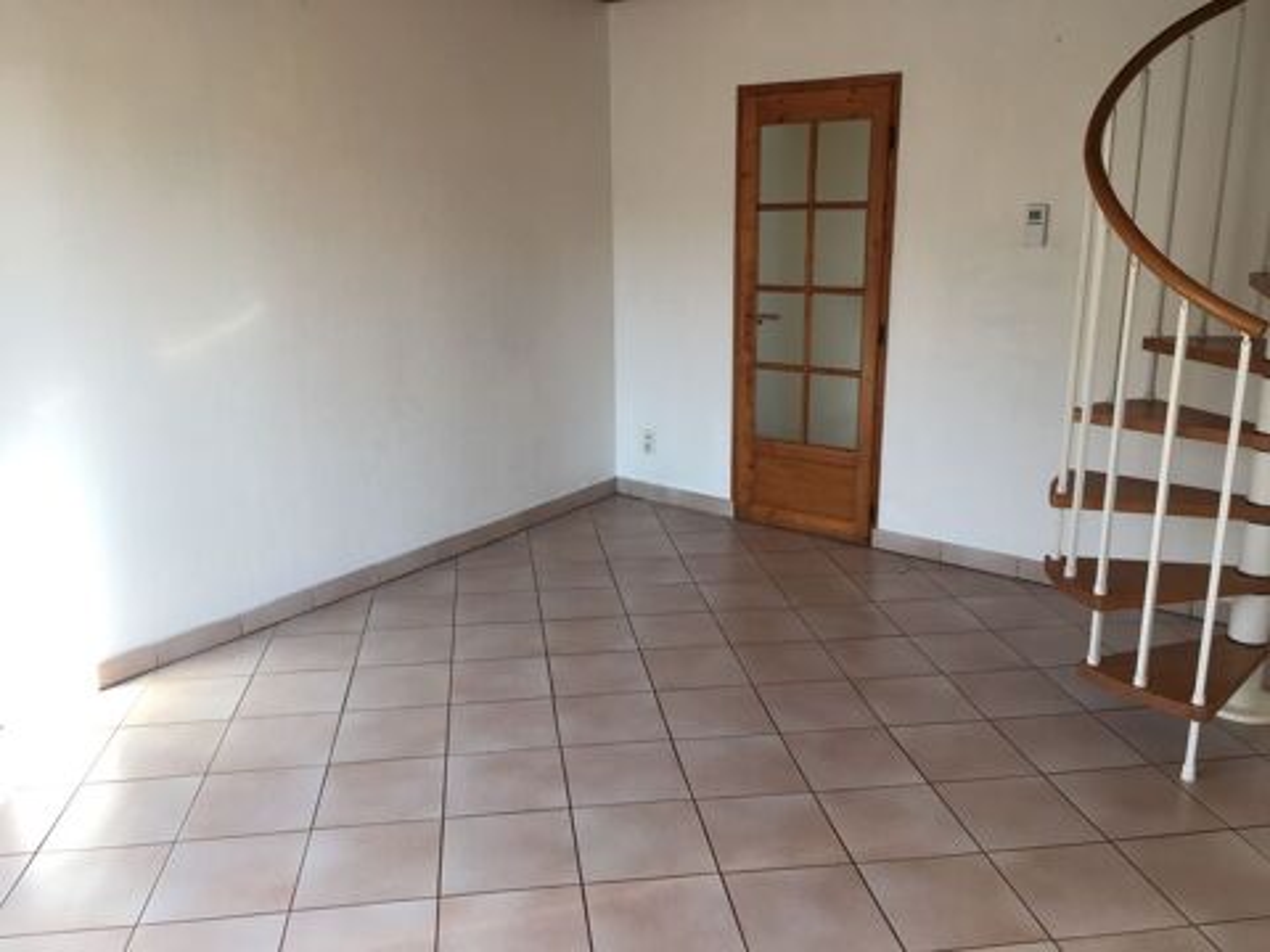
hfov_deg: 61.7
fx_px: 1064
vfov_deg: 48.2
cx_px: 635
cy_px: 476
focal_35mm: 29
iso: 40
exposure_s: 1/100
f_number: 2.2
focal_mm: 4.15
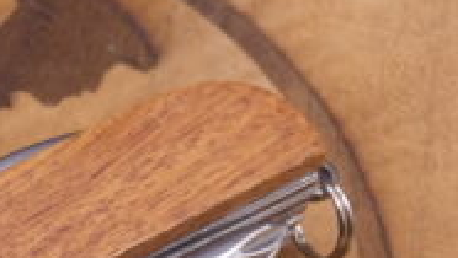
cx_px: -98
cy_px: 332
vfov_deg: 9.7
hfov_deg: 16.6
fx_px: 1495
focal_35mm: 123
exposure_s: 1/80
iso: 200
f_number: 3.4
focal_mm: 6.2
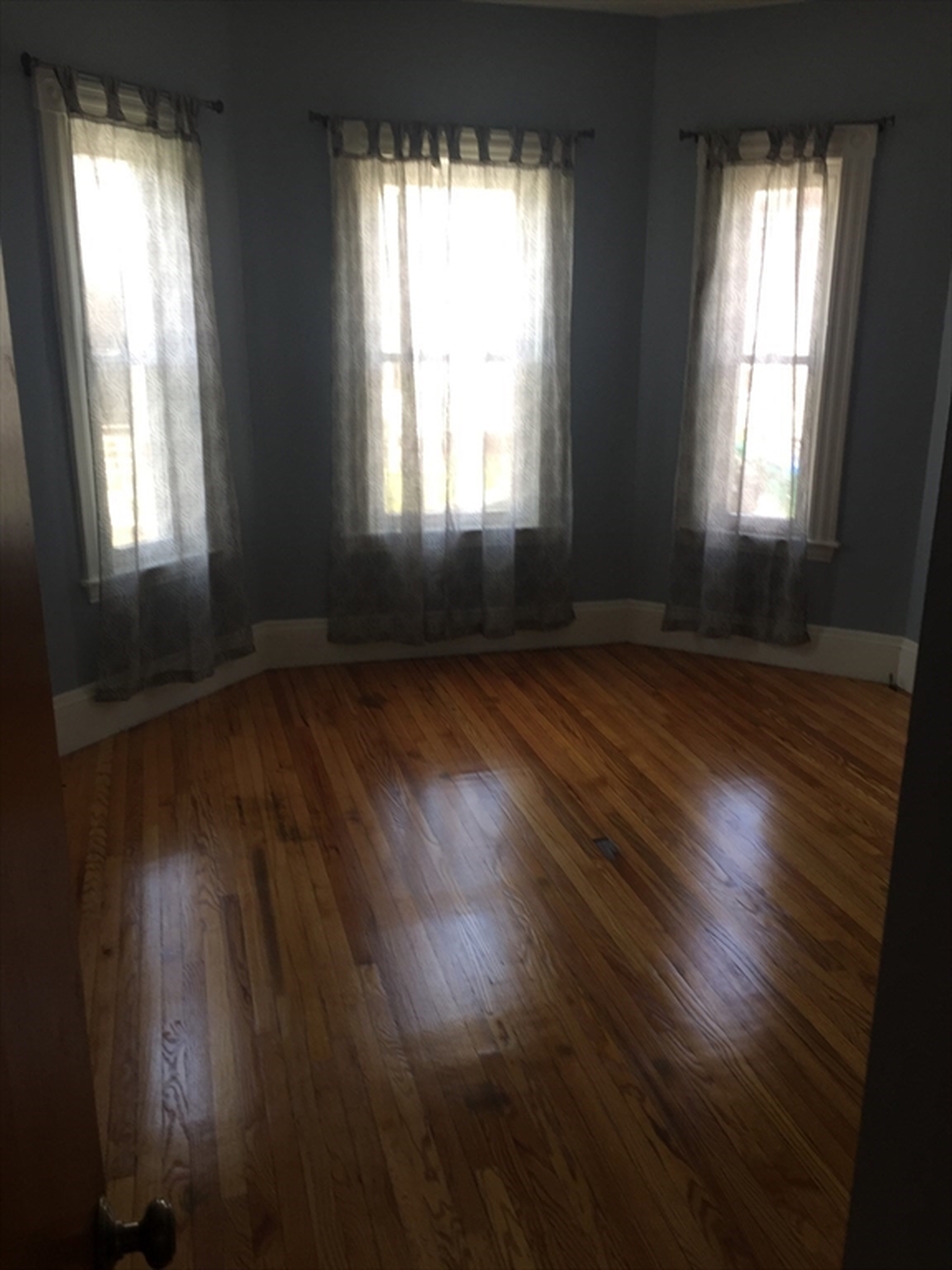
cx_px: 476
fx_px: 1063
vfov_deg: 61.7
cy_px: 635
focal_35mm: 29
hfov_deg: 48.2
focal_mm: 4.15
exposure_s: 1/40
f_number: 2.2
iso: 32
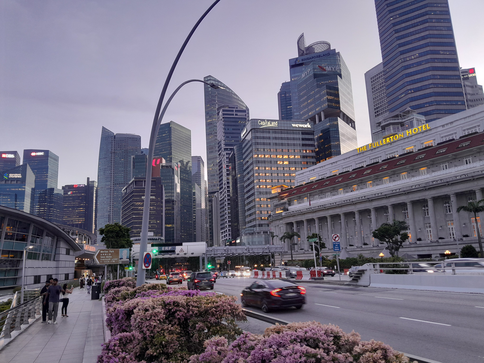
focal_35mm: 26
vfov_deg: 53.1
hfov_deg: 67.3
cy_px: 182
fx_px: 364
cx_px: 242
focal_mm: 3.98
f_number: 1.8
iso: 125
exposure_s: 1/50
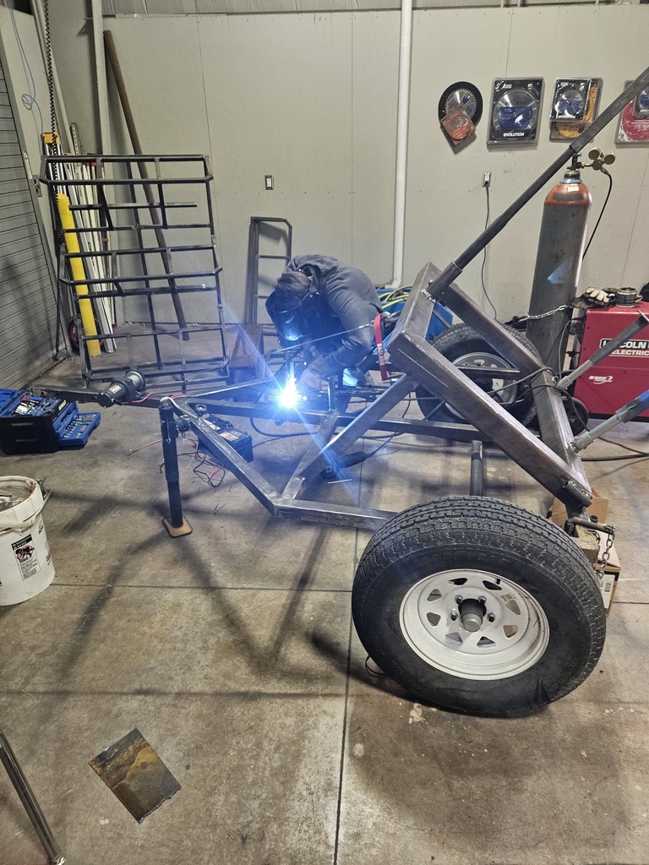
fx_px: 575
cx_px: 324
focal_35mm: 23
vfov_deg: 73.9
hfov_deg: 58.9
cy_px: 432
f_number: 1.8
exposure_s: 1/88.1
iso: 160
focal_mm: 5.4
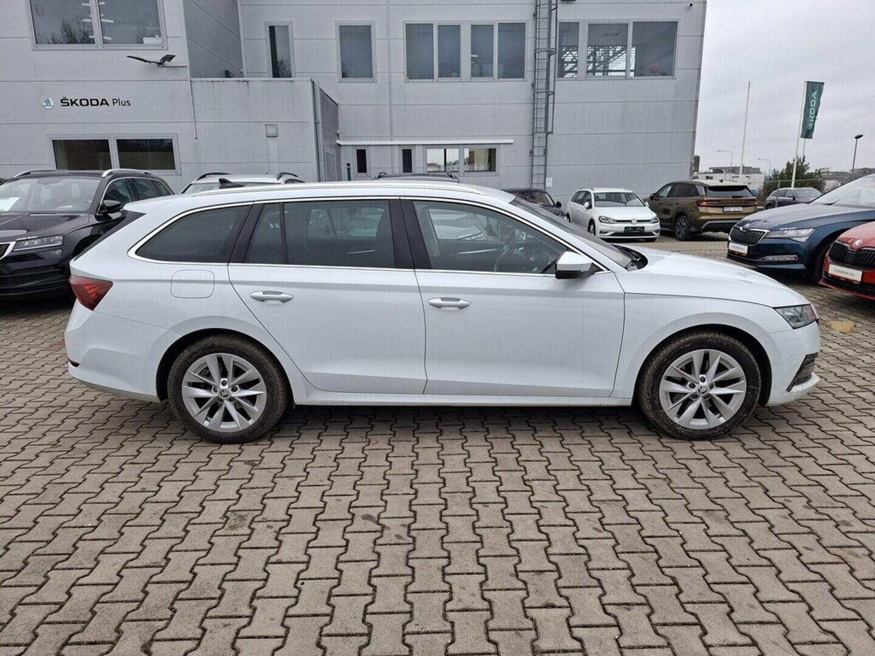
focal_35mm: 23
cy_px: 328
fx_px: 581
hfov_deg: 73.9
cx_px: 438
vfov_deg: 58.9
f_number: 1.8
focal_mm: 5.54
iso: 64
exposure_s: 1/100
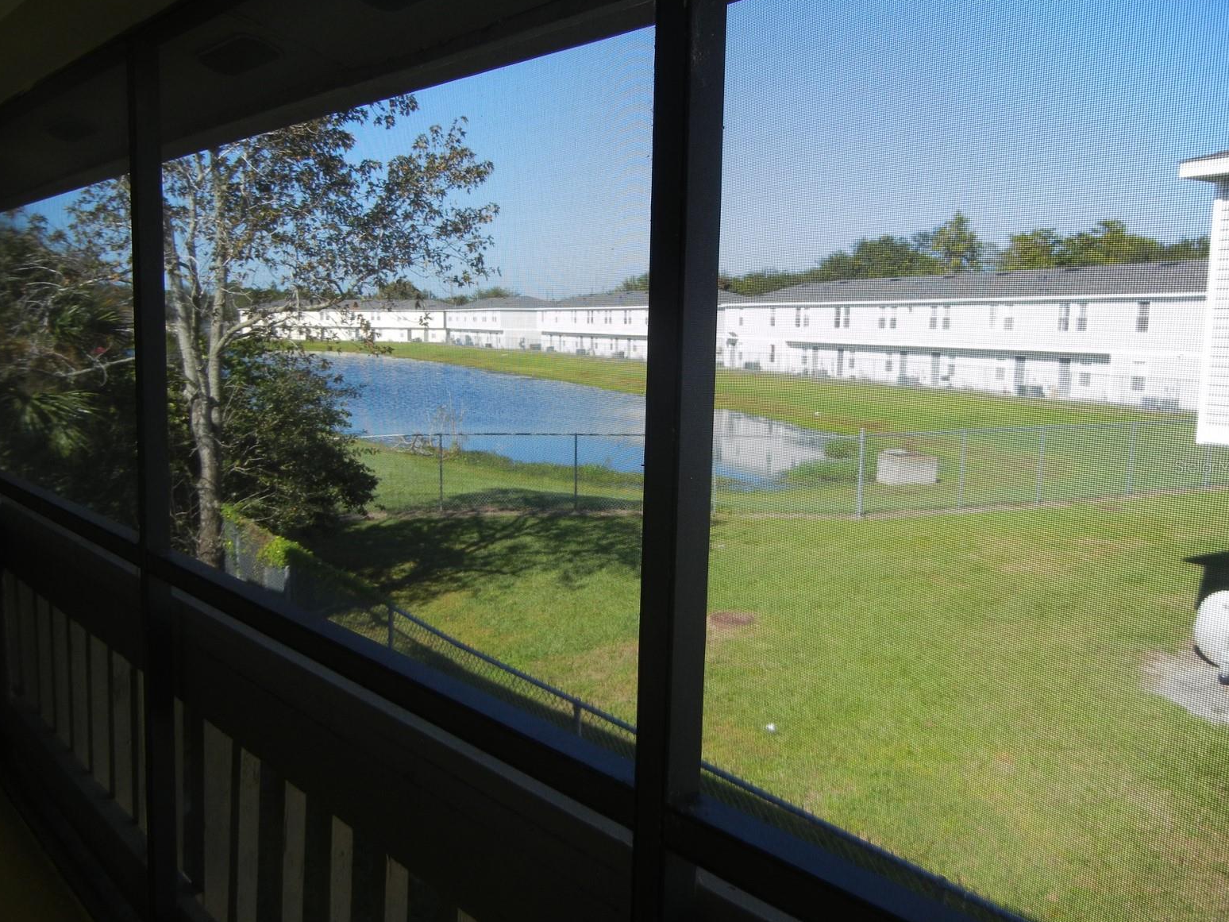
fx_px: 1101
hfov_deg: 58.4
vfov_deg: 45.4
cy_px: 466
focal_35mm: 31
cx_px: 614
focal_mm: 5.4
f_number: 3.5
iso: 160
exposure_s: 1/812
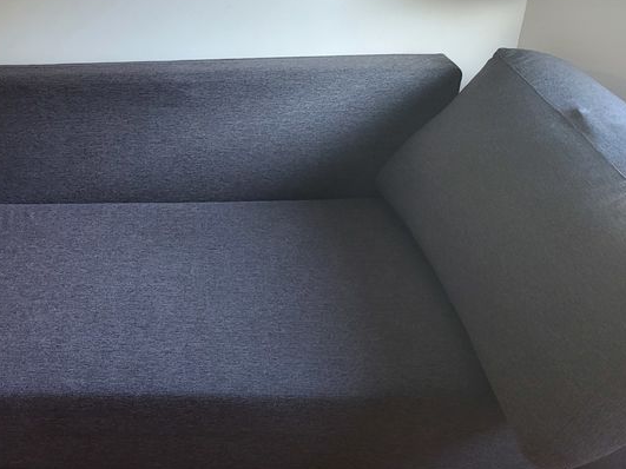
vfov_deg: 29.6
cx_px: 50
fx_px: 886
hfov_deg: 36.3
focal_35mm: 49
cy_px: 179
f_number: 1.8
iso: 400
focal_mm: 5.4
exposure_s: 1/50
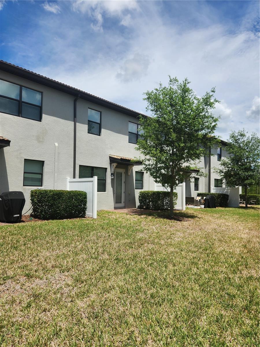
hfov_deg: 58.9
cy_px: 174
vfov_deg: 73.9
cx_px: 130
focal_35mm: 23
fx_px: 230
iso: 20
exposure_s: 1/2378
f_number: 1.8
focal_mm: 5.4
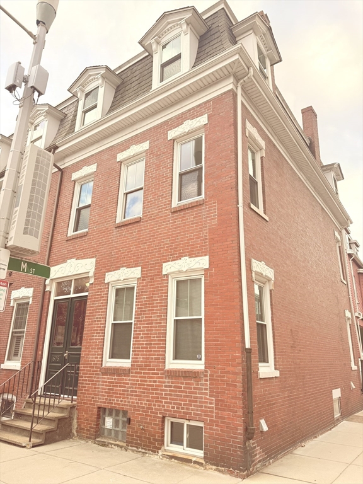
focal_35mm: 24
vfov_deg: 71.6
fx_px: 336
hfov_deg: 56.8
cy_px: 242
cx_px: 182
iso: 100
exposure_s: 1/1337
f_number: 1.78
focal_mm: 6.76
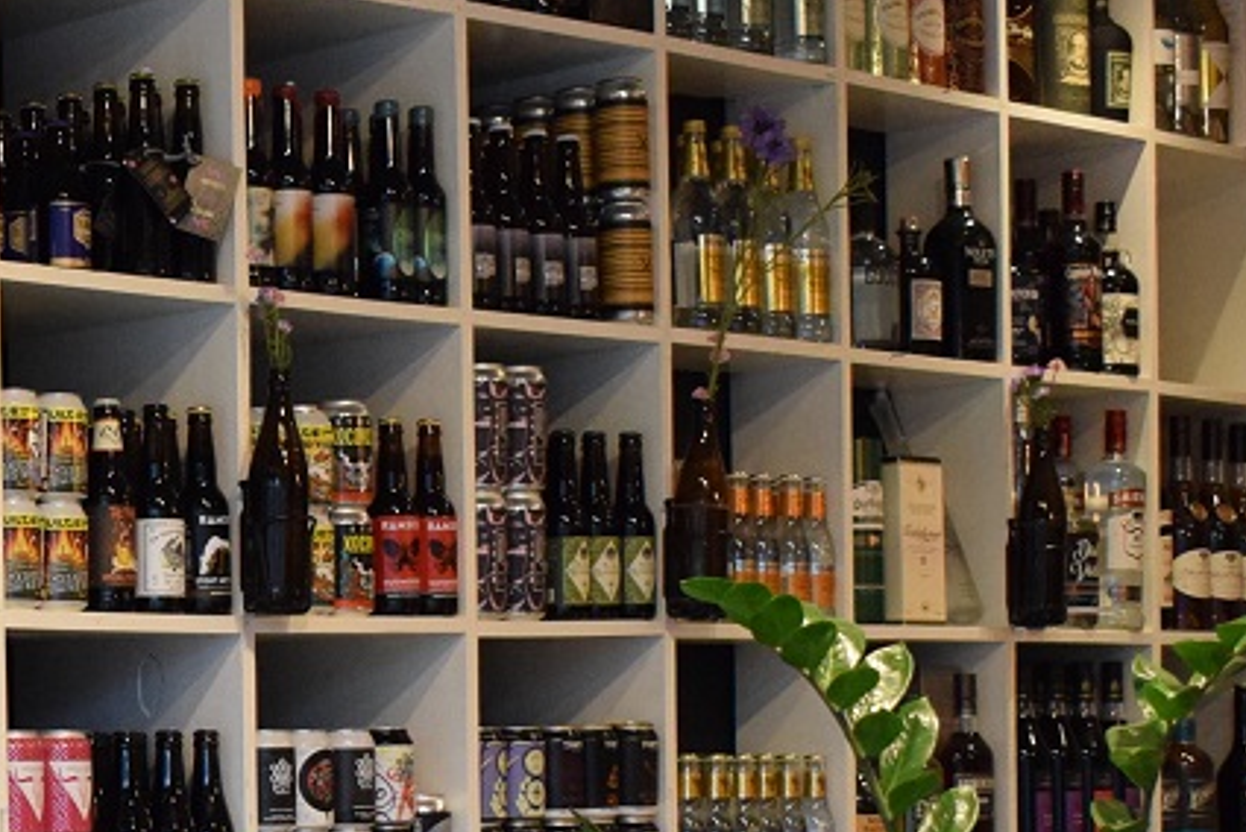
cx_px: -97
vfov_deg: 13.8
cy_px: 908
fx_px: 3374
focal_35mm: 97
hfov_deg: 20.1
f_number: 4.5
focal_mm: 23
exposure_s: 1/320
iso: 3200
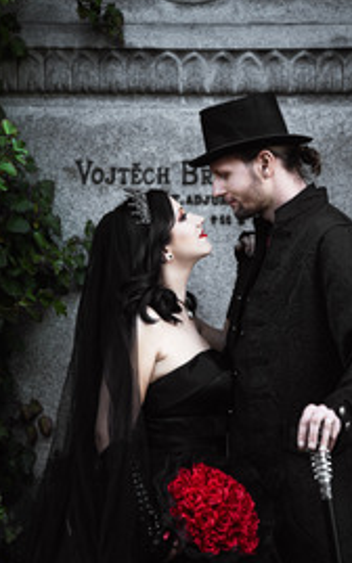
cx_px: 188
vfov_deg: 16.2
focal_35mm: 129
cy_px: 301
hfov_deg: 10.2
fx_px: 1981
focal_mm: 85
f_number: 1.4
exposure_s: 1/320
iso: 200
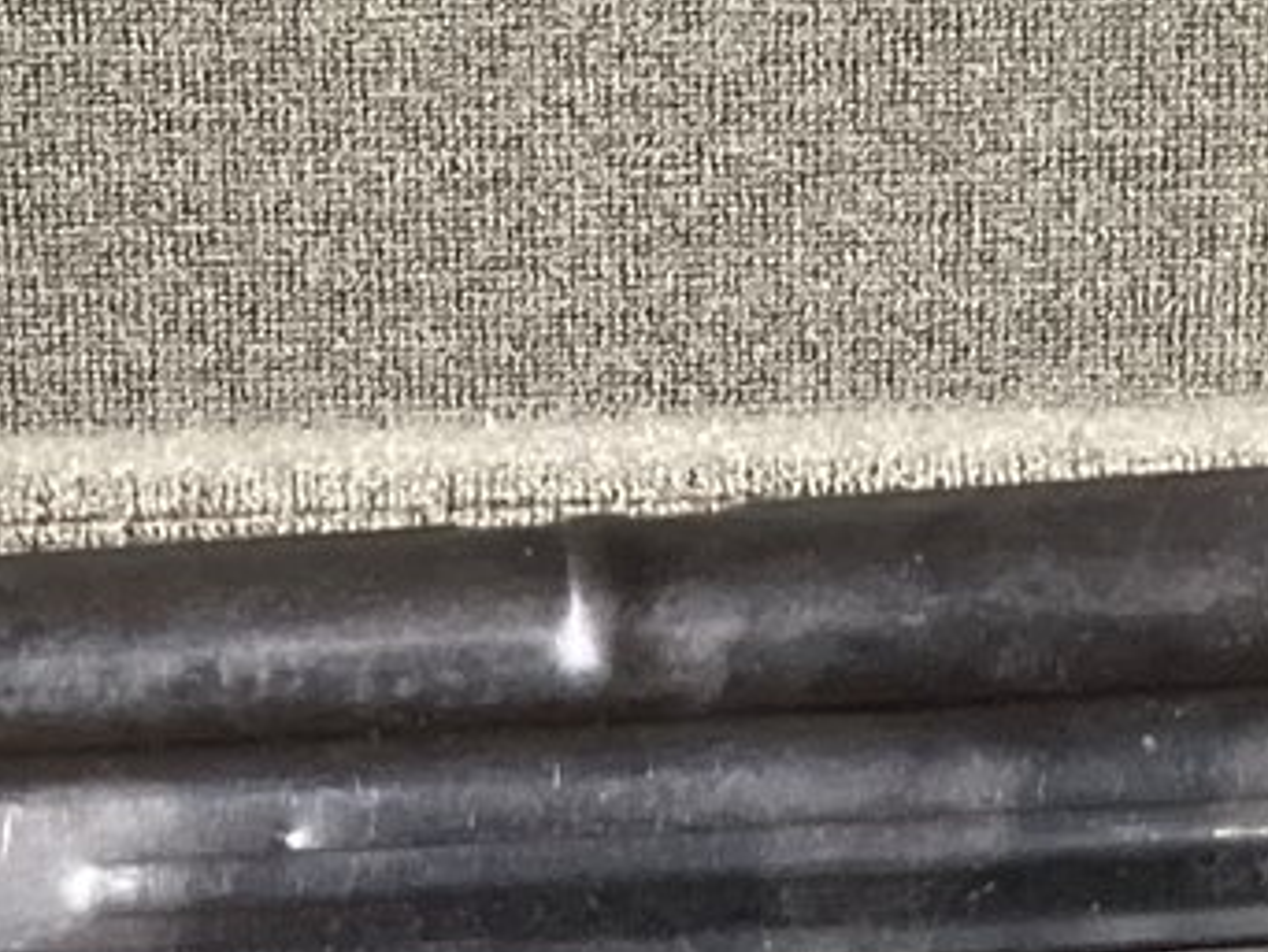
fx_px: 5022
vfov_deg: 10.1
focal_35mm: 137
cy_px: 1858
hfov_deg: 14.3
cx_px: 302
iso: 250
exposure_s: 1/33
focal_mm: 3.3
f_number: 2.4
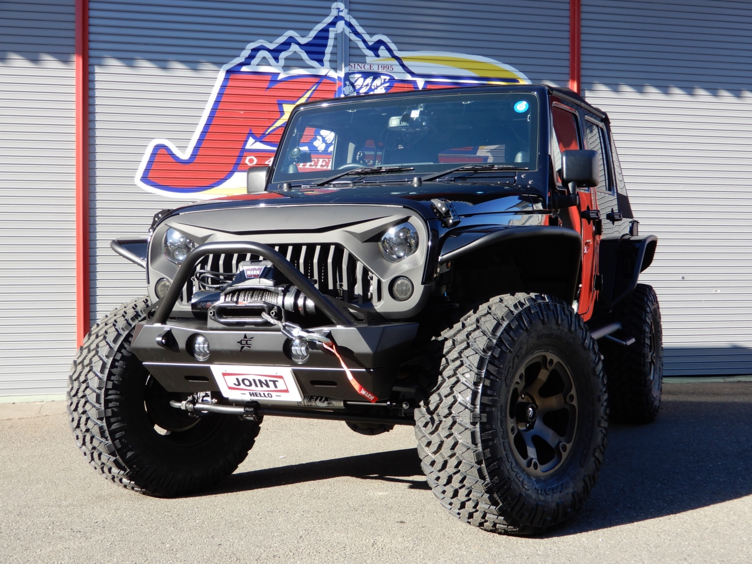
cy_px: 282
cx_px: 376
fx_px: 978
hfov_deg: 42.1
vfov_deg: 32.2
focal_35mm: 45
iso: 80
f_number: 4
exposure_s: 1/200
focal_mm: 8
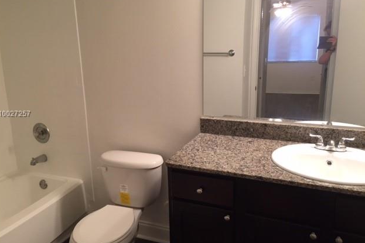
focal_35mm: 31
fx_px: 314
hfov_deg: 60.3
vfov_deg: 42.3
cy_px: 114
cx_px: 179
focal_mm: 4.15
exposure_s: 1/30
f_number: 2.2
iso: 80
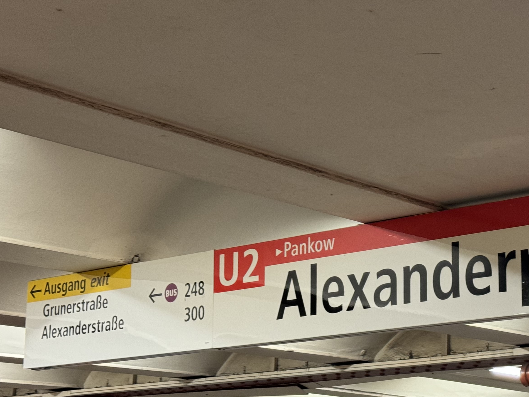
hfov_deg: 23.3
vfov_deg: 17.7
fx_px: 1268
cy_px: 253
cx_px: 412
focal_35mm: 83
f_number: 1.78
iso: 200
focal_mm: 6.86
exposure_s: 1/50
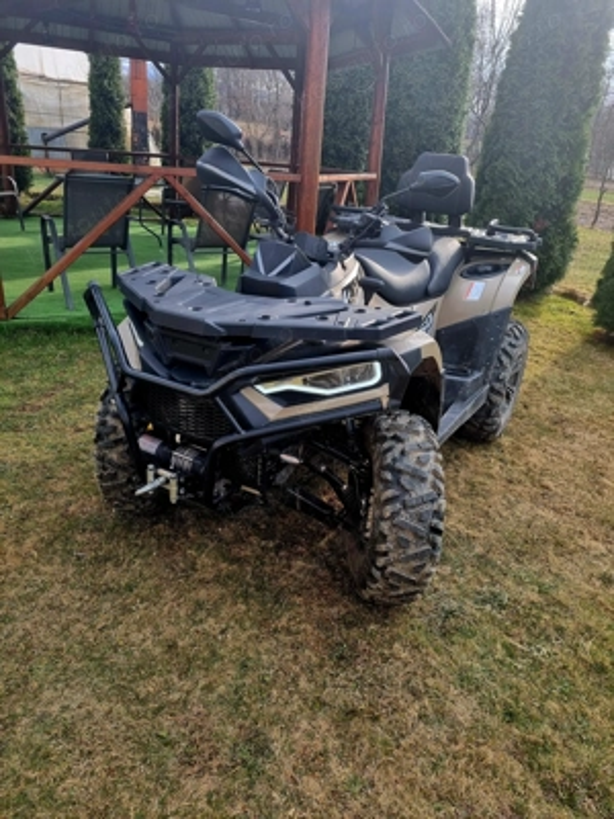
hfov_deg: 53.1
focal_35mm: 26
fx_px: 615
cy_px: 410
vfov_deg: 67.3
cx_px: 307
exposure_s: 1/333
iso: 50
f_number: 1.8
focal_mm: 5.4
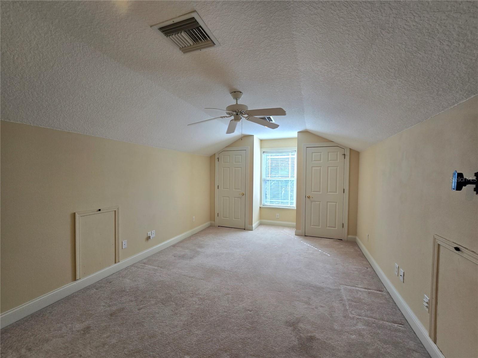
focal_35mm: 13
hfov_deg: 106.2
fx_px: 180
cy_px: 179
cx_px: 239
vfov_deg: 89.9
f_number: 2.2
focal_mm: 2.2
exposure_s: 1/60
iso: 50
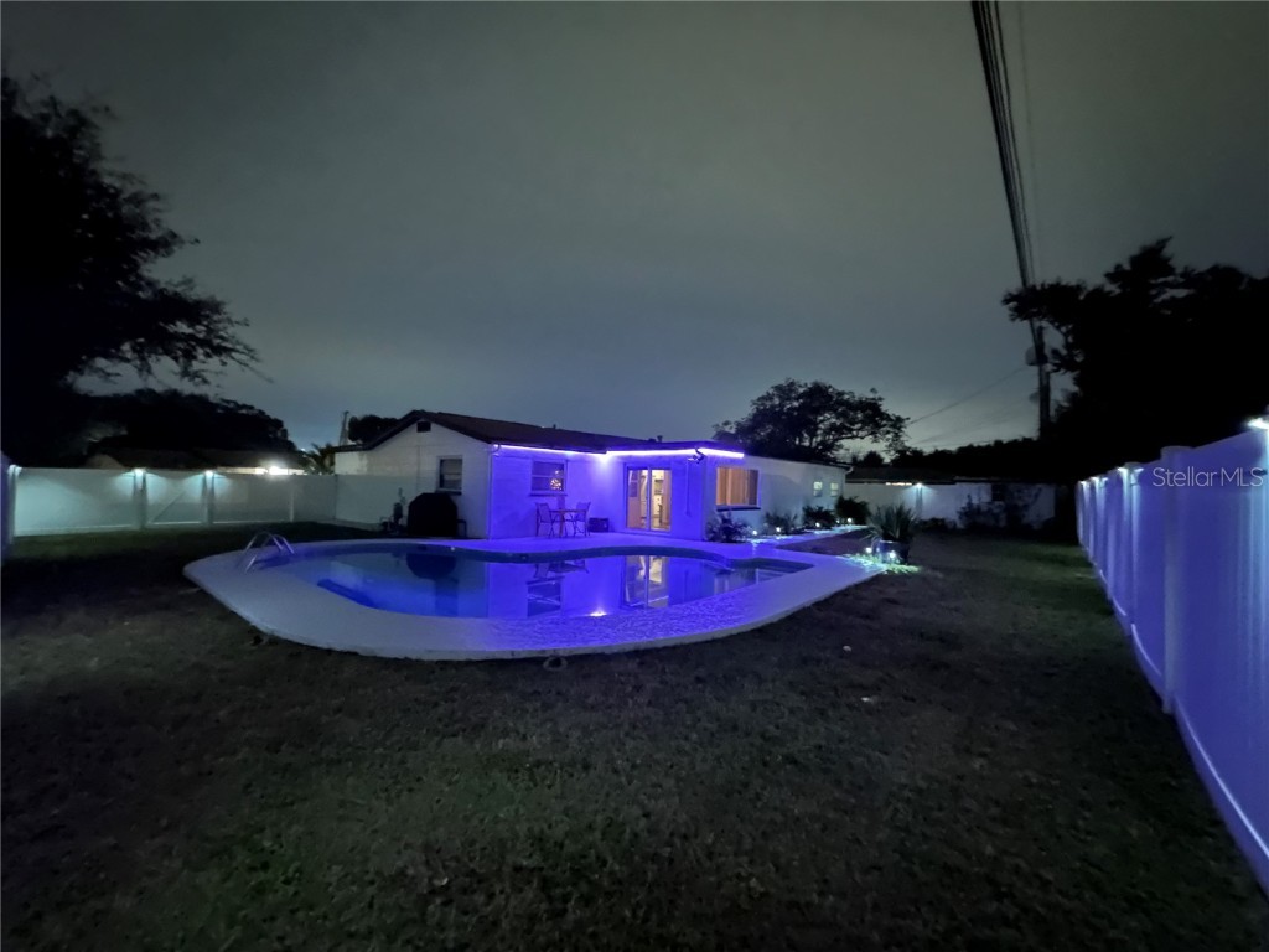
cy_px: 476
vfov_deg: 85.7
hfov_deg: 102.1
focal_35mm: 14
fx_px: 513
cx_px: 634
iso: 2500
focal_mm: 2.22
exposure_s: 1/4
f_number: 2.2
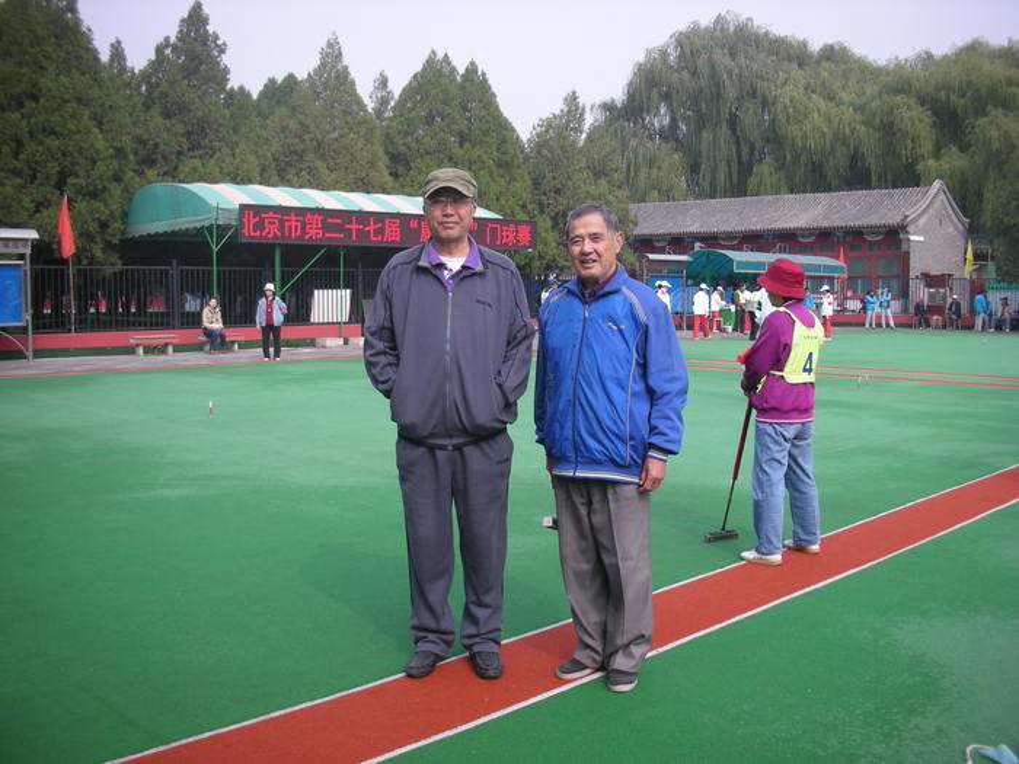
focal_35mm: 35
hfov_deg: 52.6
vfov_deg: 40.7
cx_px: 510
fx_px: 1030
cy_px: 382
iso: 90
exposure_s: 1/125
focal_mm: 5.8
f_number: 7.9
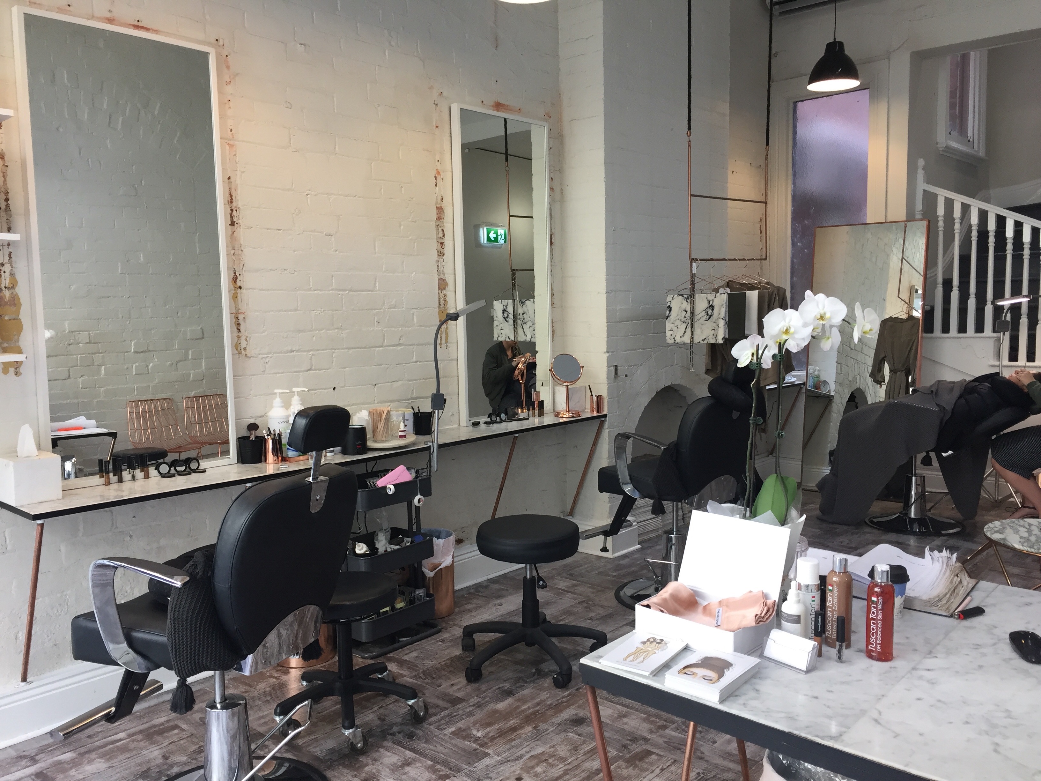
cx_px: 520
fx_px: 872
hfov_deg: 61.7
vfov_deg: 48.2
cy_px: 390
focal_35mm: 29
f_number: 2.2
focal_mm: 4.15
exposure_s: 1/33
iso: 32
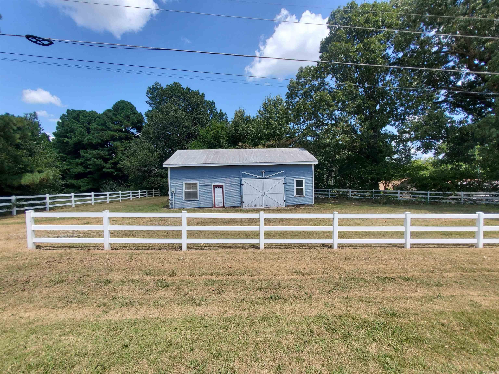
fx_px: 187
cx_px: 250
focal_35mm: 13
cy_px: 187
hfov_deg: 106.2
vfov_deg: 89.9
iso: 50
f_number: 2.2
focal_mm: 1.8
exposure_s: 1/947
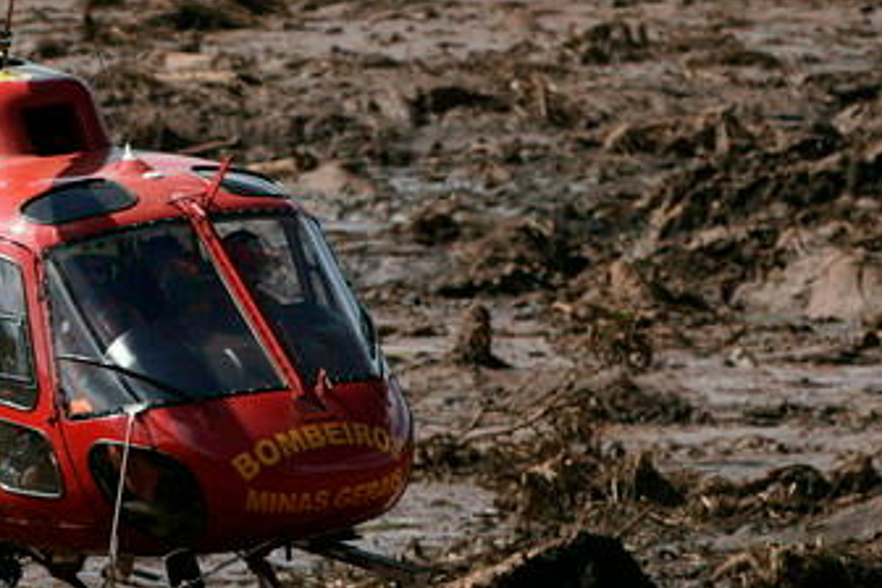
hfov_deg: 4.7
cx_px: -32
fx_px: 10828
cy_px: 361
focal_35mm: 442
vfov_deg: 3.1
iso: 400
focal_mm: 145
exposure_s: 1/4000
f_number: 4
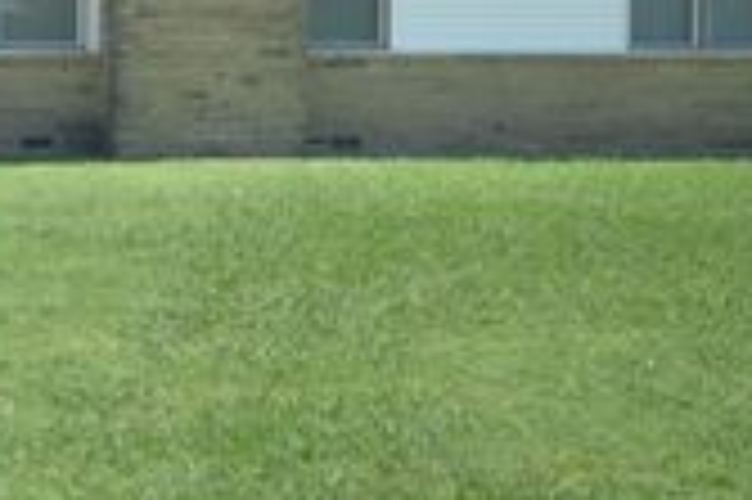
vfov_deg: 23.4
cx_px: -158
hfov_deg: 29.9
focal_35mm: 57
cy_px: 104
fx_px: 1189
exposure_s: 1/250
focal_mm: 19
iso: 500
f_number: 18
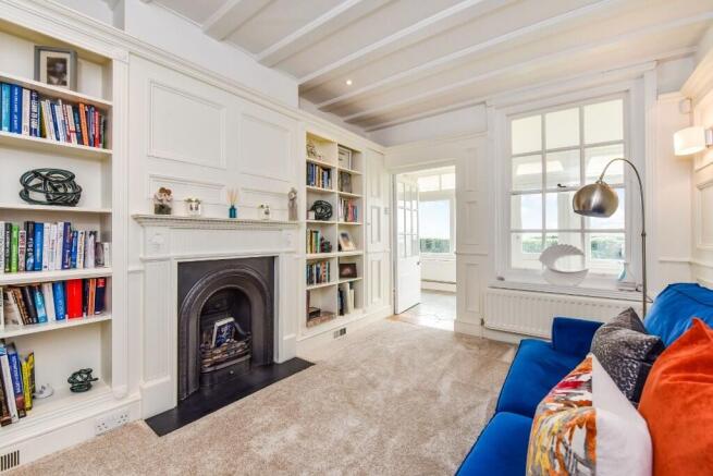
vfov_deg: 81.2
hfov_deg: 104.2
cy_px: 238
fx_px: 277
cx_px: 356
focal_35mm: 14
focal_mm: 14
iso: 320
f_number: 9
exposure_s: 1/80
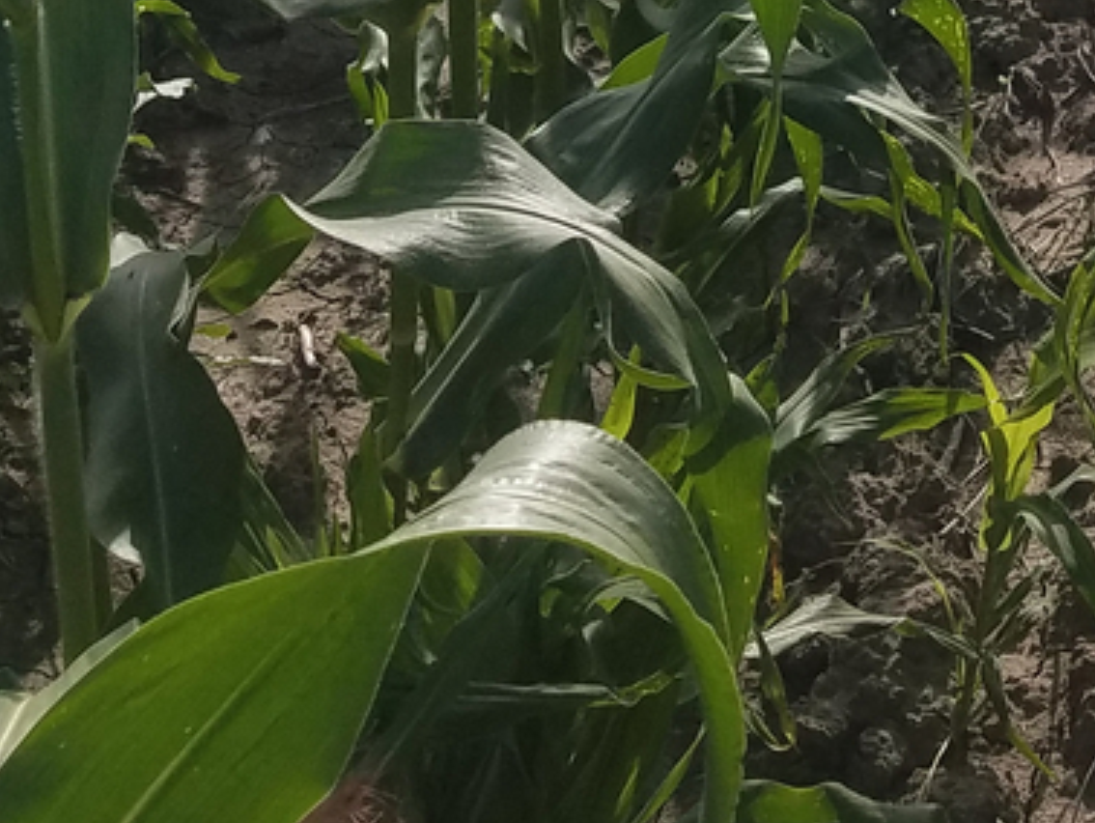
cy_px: -672
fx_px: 3134
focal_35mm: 99
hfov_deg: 18.4
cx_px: 1434
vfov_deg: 13.4
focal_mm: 4.2
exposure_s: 1/2232
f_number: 1.7
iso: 40
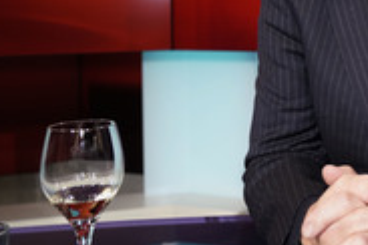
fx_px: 705
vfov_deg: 19.2
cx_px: 409
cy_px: 4
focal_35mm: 69
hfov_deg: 26.8
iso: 1600
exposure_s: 1/125
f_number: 5
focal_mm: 28
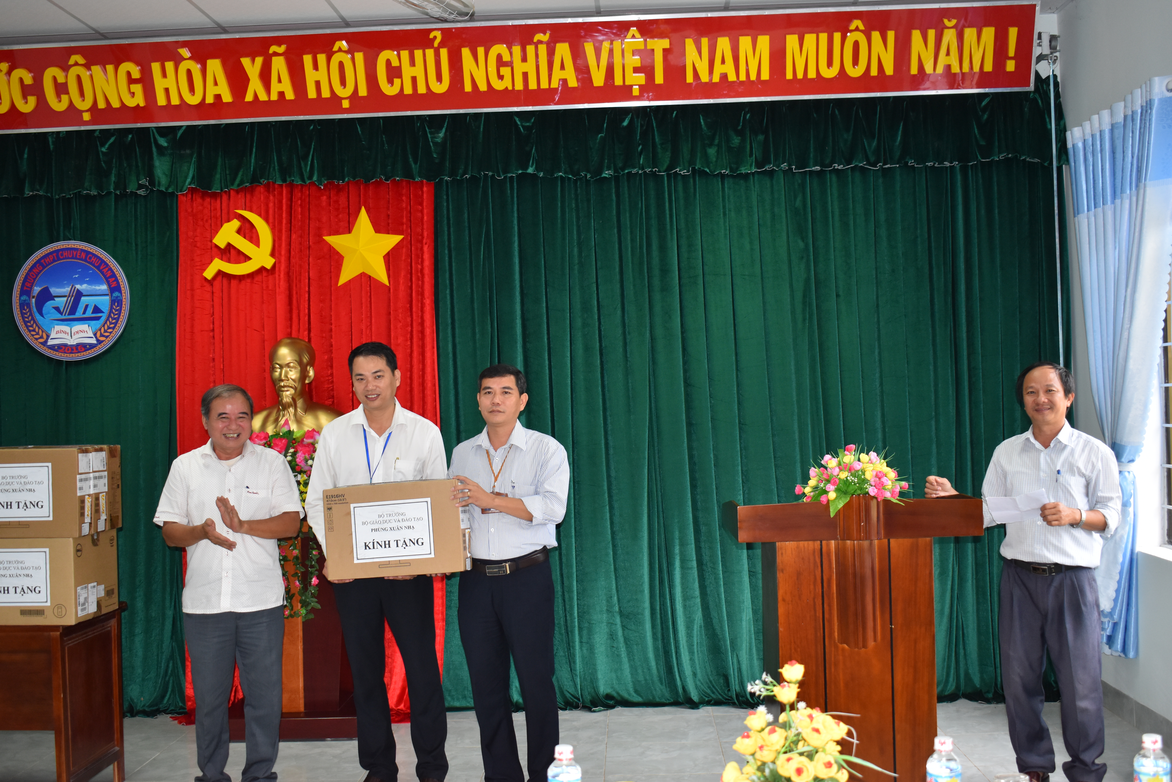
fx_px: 1270
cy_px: 391
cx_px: 586
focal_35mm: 39
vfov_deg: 34.2
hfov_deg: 49.6
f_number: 4
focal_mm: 26
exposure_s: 1/160
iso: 800
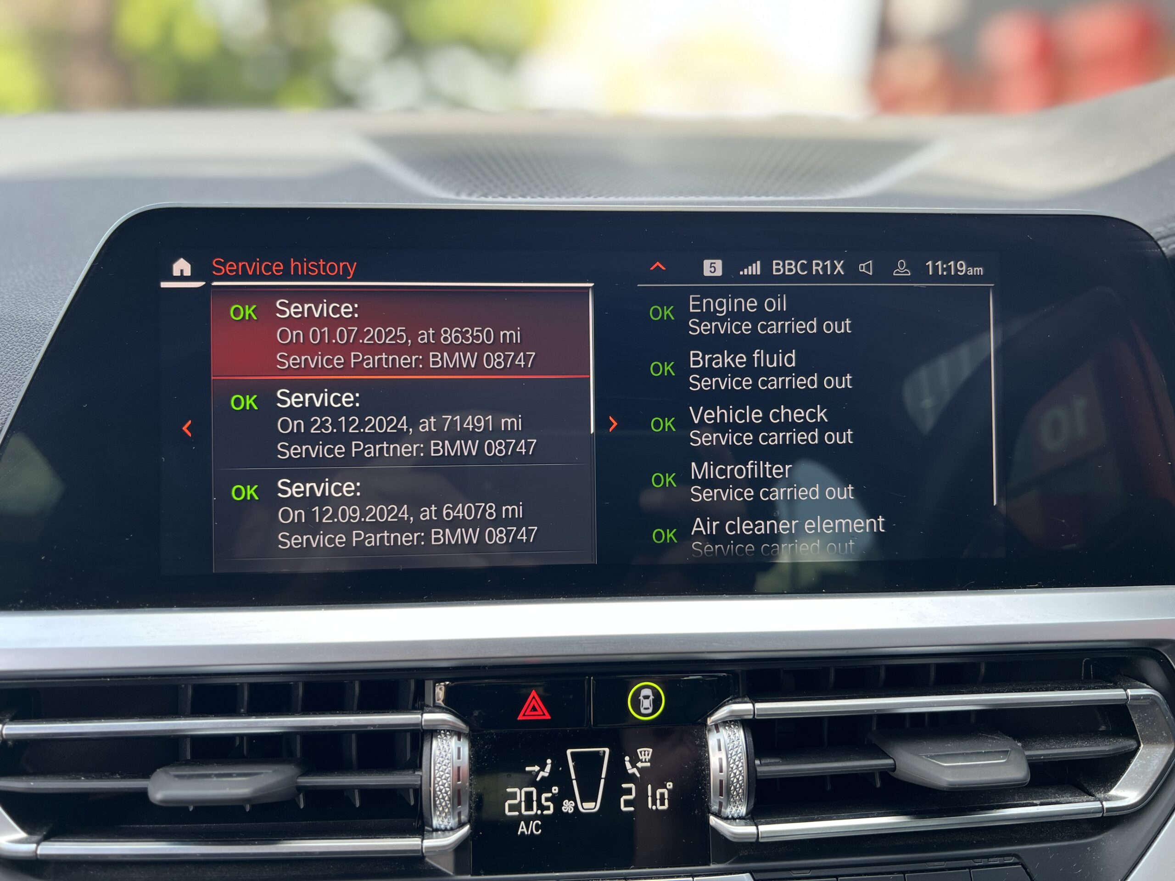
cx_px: 588
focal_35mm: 26
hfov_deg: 67.3
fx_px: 883
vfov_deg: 53.1
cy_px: 440
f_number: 1.5
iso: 64
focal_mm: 5.7
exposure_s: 1/150
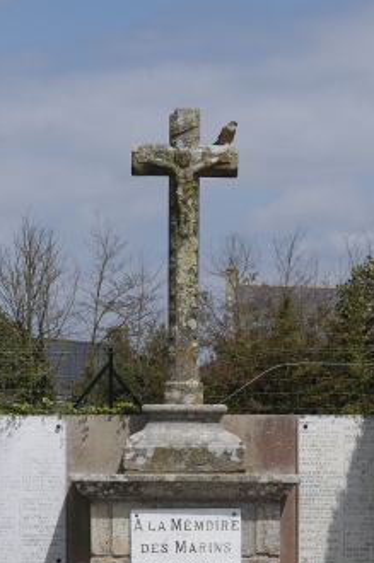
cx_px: 174
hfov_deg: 8.4
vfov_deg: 12.6
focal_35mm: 163
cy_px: 394
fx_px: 2548
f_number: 13
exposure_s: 1/320
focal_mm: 70
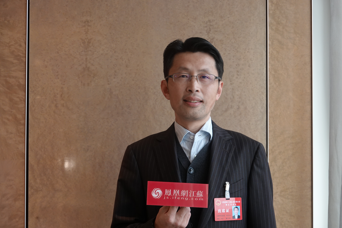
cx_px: 171
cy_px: 114
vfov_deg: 18.9
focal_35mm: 72
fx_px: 684
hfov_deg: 28.1
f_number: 4
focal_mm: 26.37
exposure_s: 1/50
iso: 800
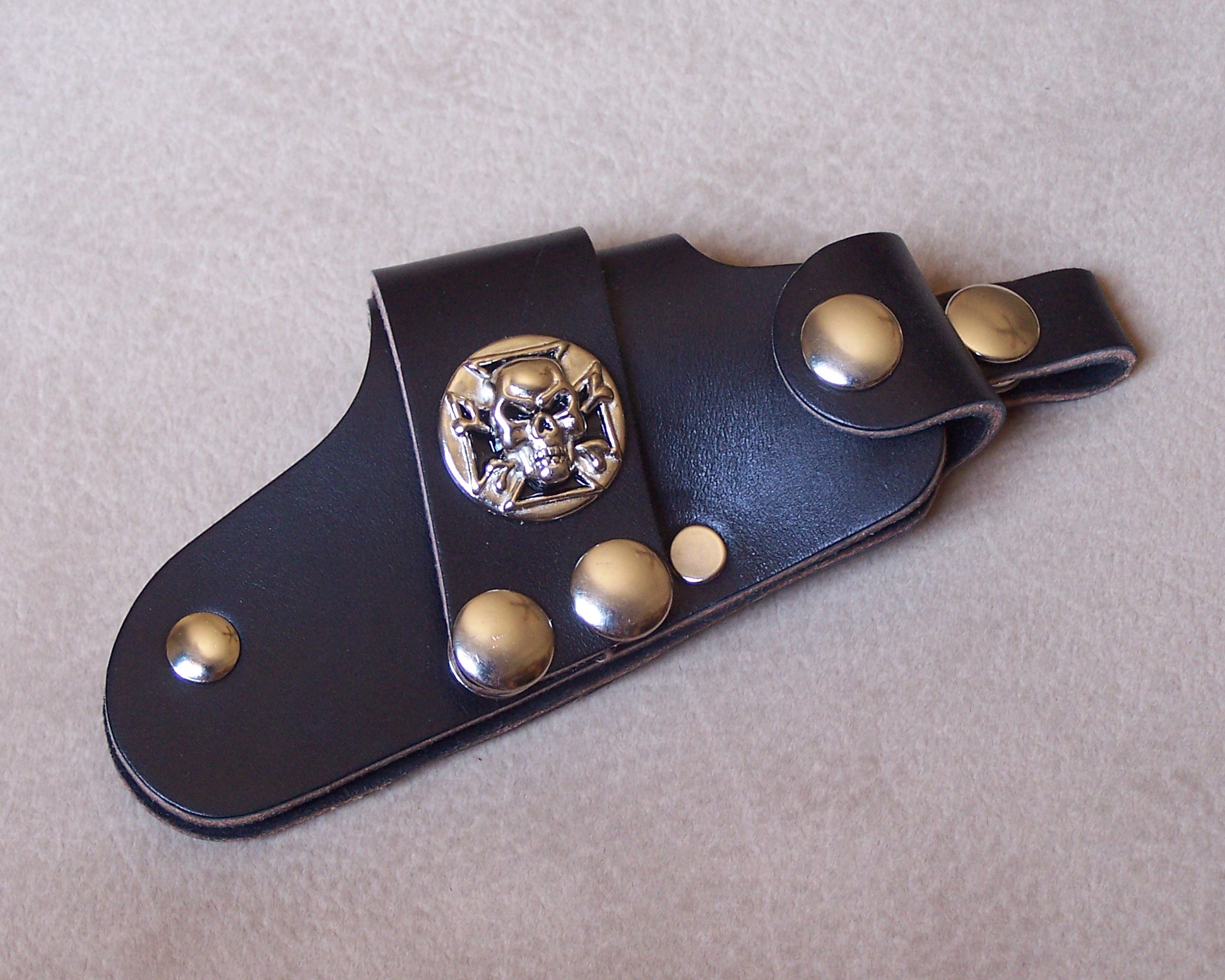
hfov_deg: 19.6
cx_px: 588
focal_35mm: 98
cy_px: 490
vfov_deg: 15.7
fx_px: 3553
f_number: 3.2
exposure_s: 1/10
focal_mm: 15.6
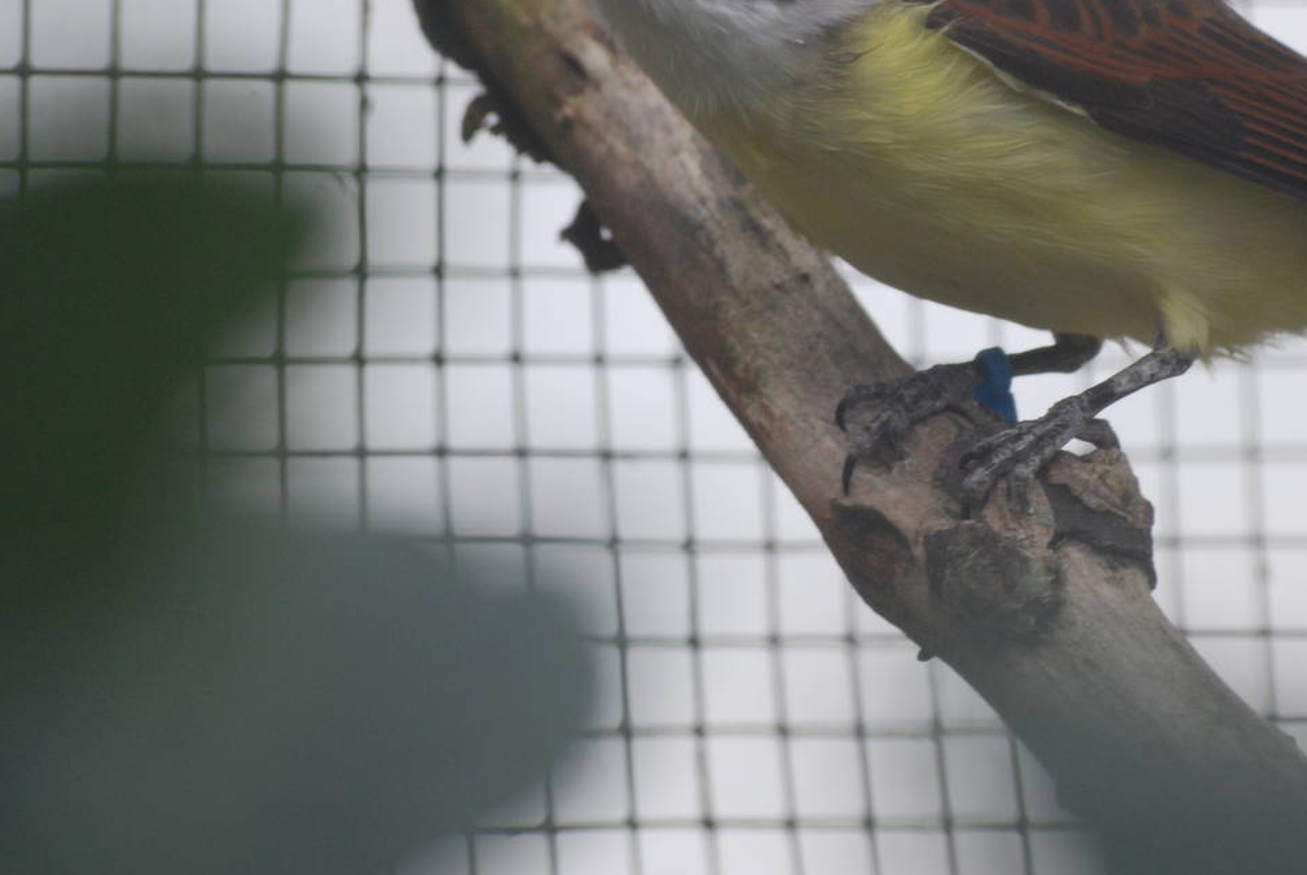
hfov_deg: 3.7
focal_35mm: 555
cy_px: 177
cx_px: 928
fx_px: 20177
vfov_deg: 2.5
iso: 400
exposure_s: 1/250
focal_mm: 220
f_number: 5.3
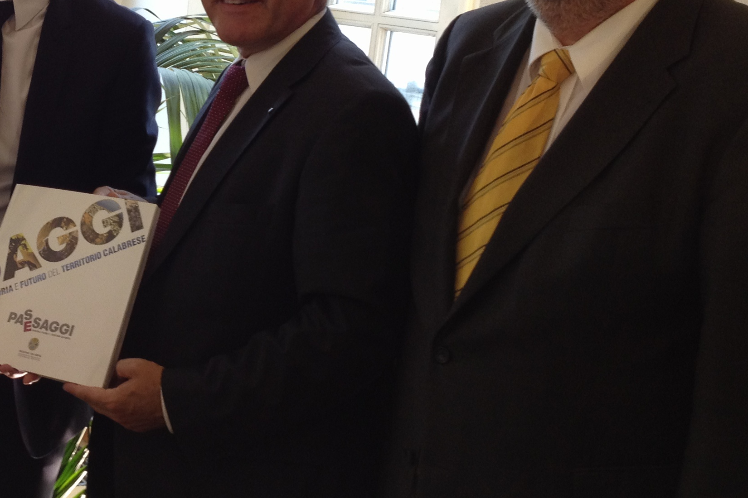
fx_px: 1496
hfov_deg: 27.4
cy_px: 148
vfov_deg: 18.8
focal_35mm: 72
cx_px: 121
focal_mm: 4.28
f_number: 2.4
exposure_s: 1/60
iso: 80
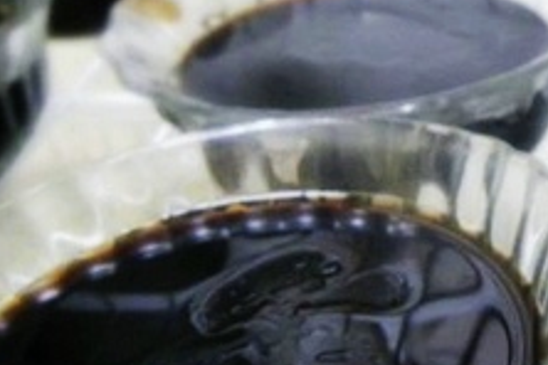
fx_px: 1111
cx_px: 637
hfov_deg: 25.2
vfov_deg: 18.4
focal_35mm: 73
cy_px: 323
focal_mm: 4.6
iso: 400
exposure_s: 1/15
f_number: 2.8
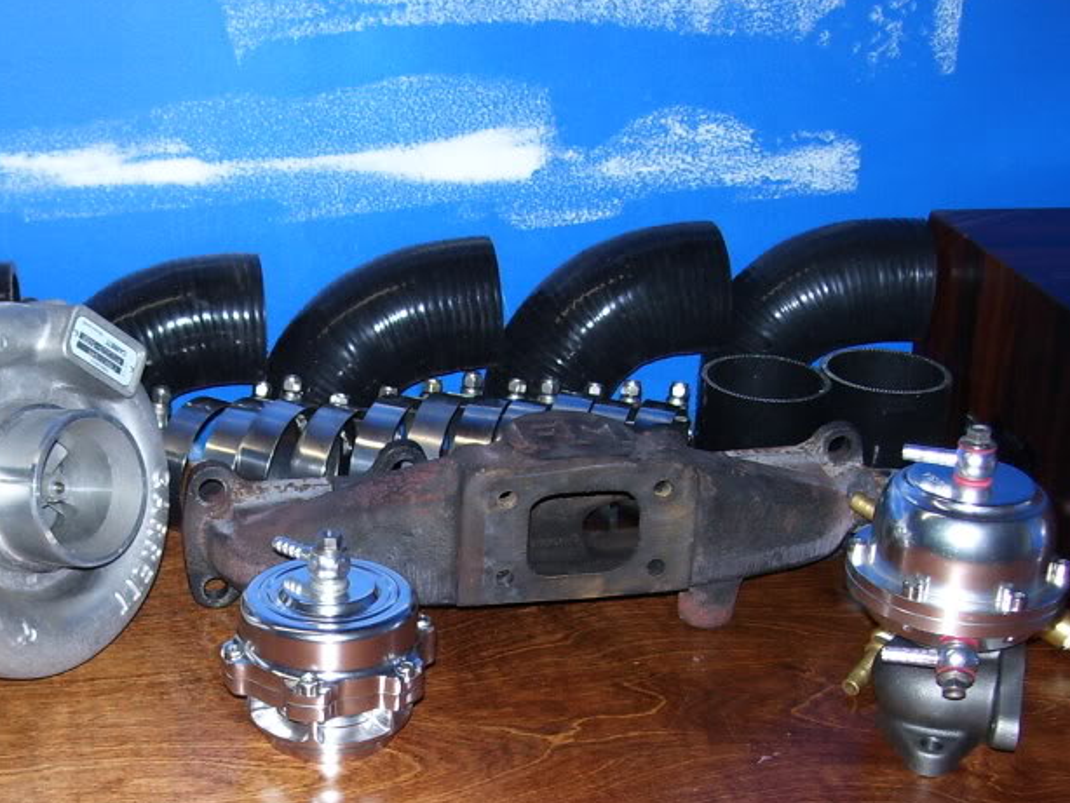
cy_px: 631
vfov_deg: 24.1
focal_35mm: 60
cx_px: 234
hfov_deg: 31.4
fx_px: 1855
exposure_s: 1/60
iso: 80
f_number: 2.7
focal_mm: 6
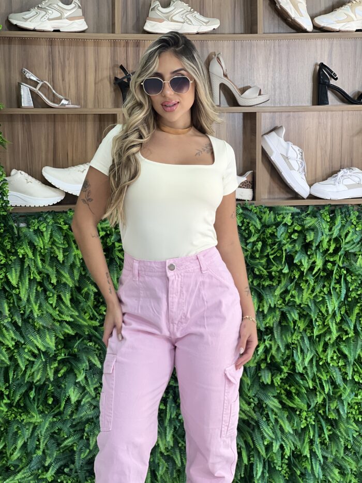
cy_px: 242
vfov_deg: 25.3
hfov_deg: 19.1
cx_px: 181
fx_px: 1073
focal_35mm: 77
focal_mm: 9
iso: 125
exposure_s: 1/120
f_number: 2.8
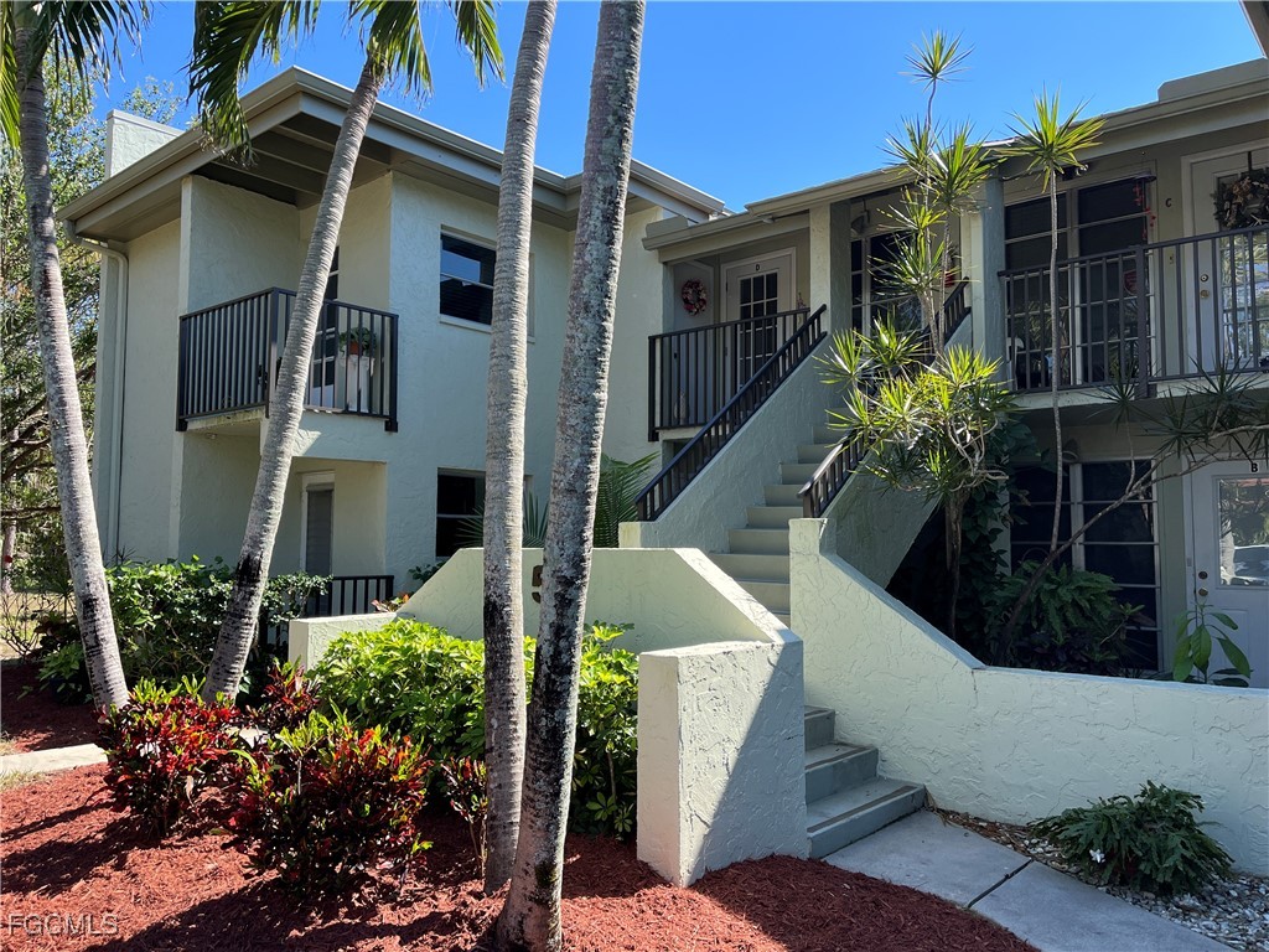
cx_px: 634
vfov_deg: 53.1
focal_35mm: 26
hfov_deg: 67.3
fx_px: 953
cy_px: 476
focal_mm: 5.1
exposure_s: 1/992
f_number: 1.6
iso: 50
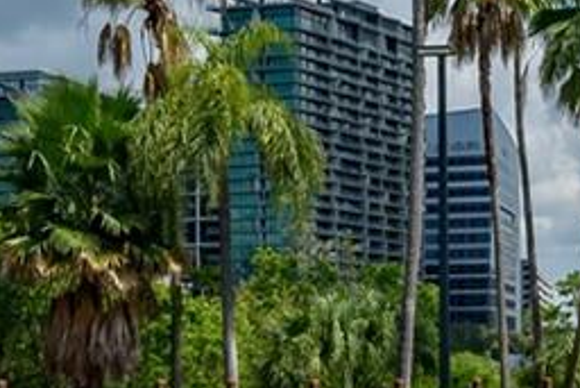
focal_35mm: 100
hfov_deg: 20.4
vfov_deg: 13.7
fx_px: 1612
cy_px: 278
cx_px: 247
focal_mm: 16
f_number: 10
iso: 320
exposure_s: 1/1250
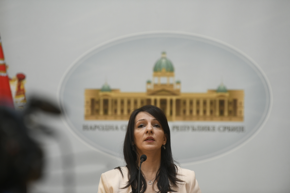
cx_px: 145
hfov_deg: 10.3
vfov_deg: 6.9
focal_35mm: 200
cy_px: 96
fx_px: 1611
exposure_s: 1/250
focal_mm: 200
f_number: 4
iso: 2000
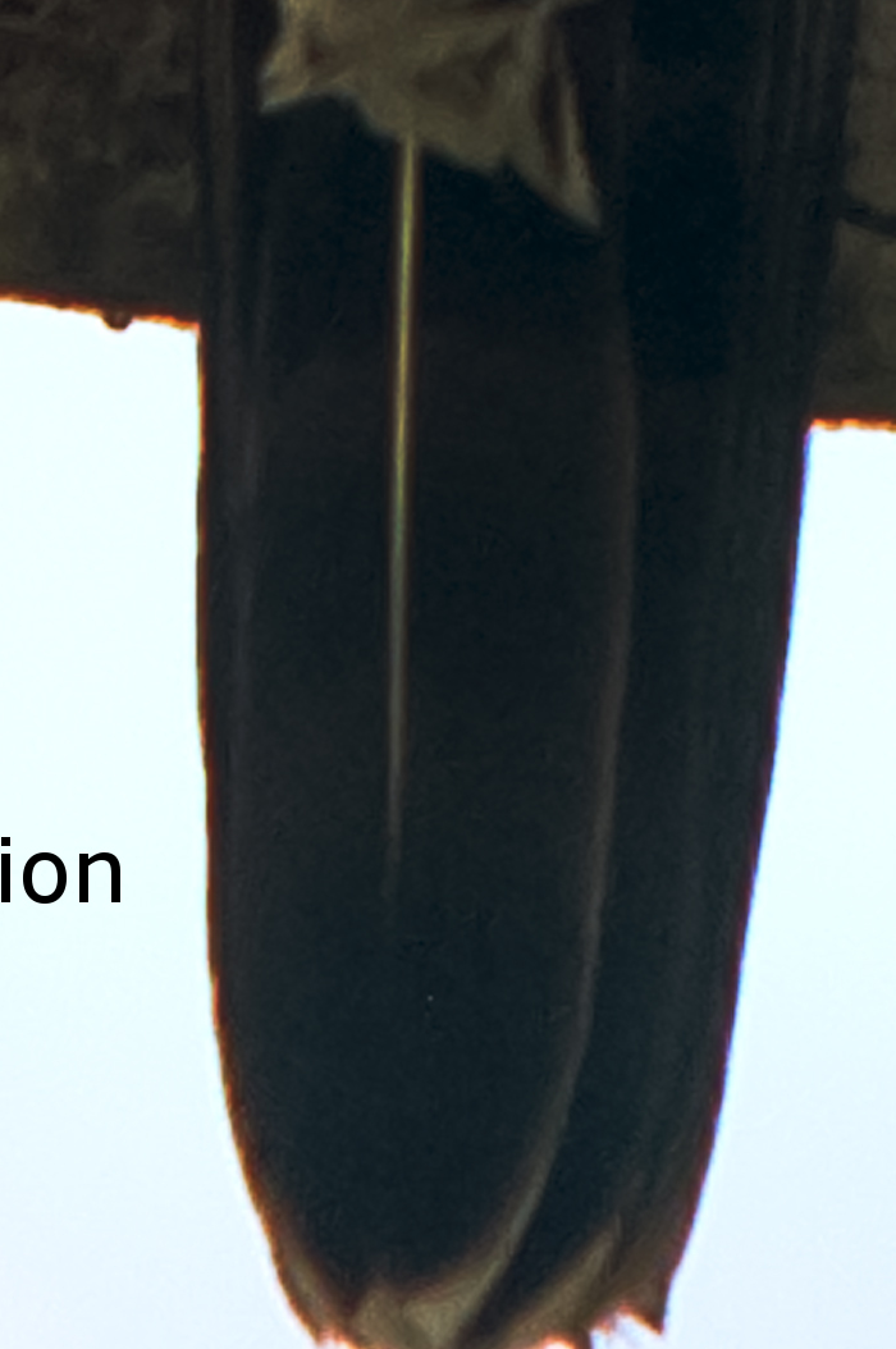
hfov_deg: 0.4
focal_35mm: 3051
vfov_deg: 0.7
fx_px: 114196
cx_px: 54
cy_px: -1386
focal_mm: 500
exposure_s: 1/640
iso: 200
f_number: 8
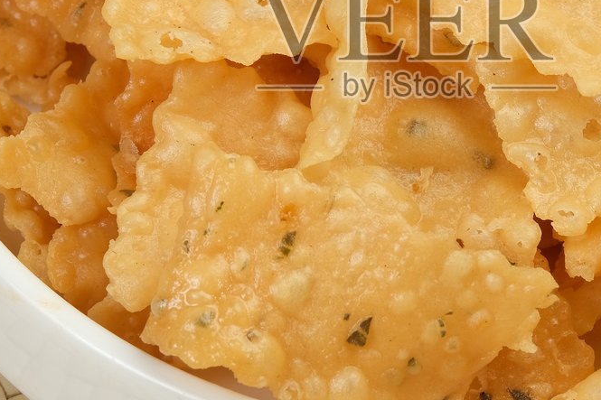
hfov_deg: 4.2
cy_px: 44
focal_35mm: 486
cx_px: 406
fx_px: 8111
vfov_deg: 2.8
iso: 160
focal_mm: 134.5
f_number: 11
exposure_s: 1/125
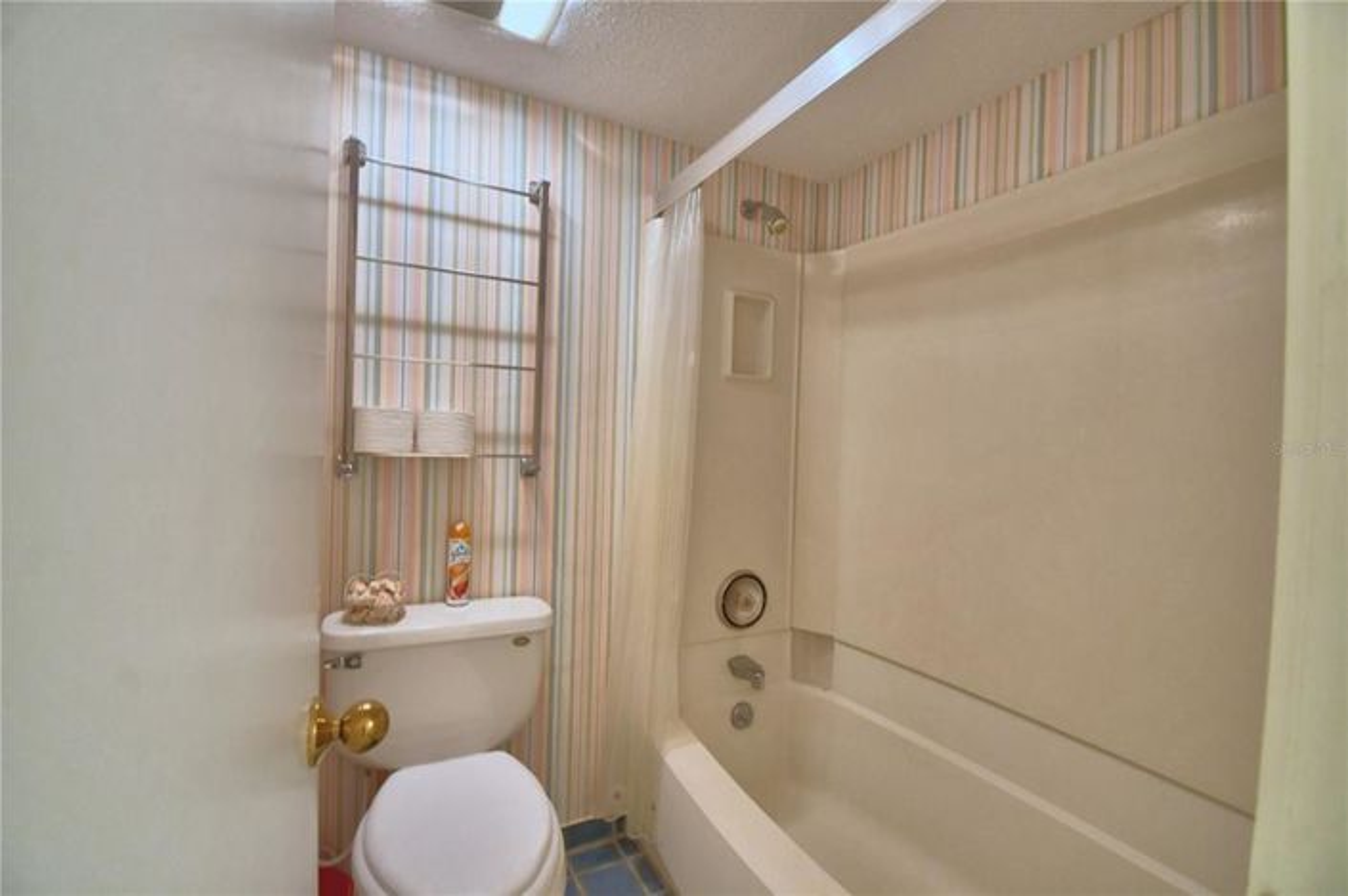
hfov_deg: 100.4
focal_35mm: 15
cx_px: 674
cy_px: 448
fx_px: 561
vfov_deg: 77.2
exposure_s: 1/30
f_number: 4.5
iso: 560
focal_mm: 10
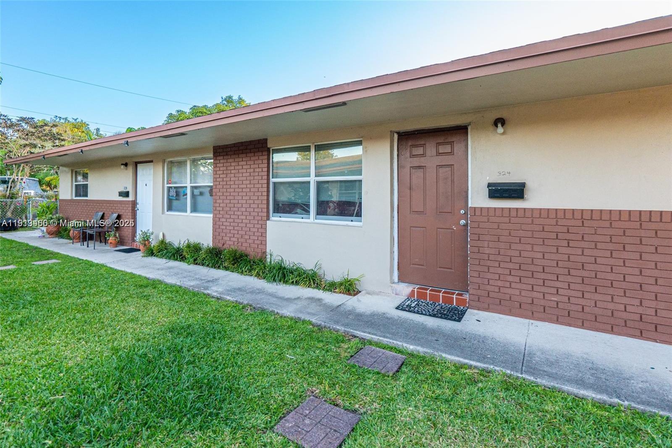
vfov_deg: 73.7
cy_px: 224
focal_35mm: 16
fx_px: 299
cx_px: 336
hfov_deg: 96.7
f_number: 5.6
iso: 500
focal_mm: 11
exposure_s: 1/125
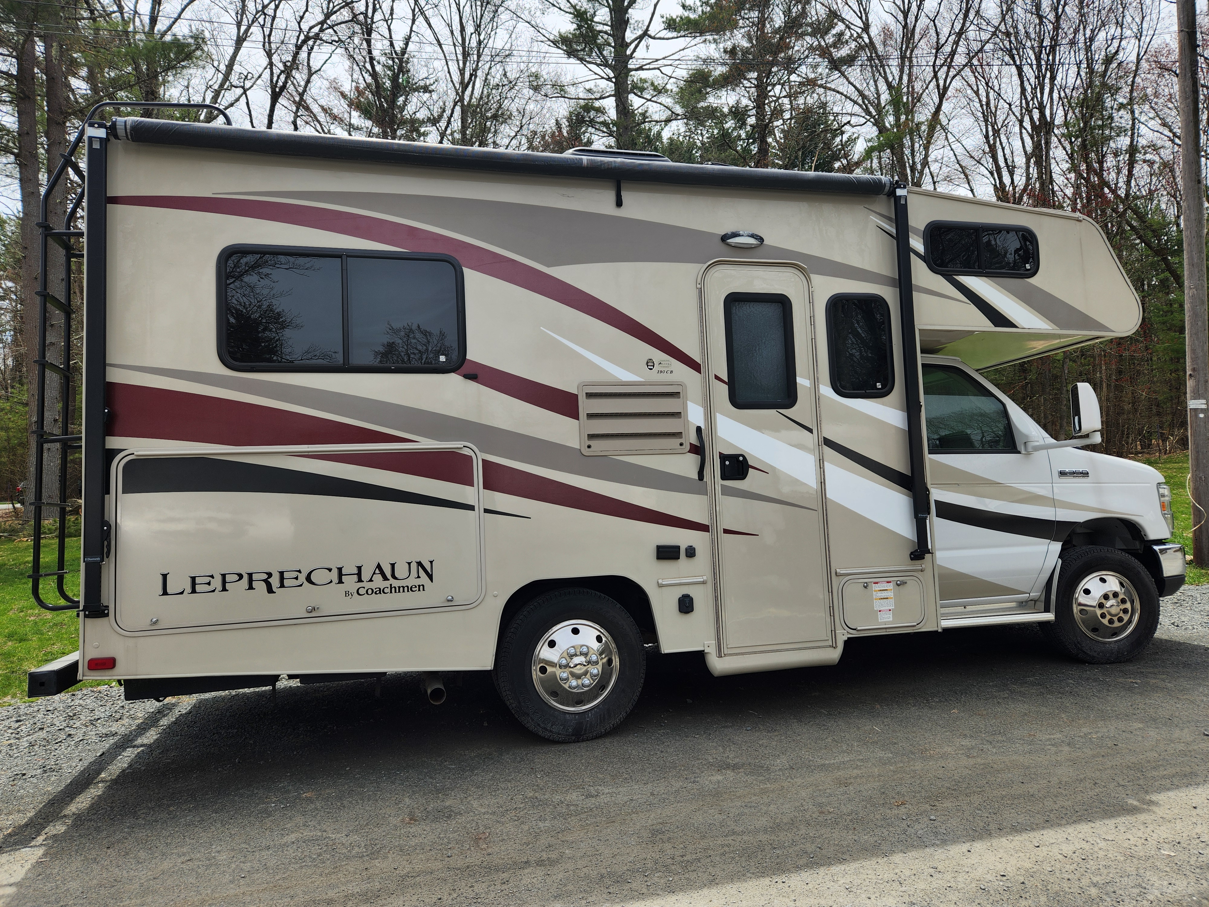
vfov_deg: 58.9
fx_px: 803
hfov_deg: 73.9
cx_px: 604
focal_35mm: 23
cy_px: 454
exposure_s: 1/1111
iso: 20
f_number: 1.8
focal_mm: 5.4
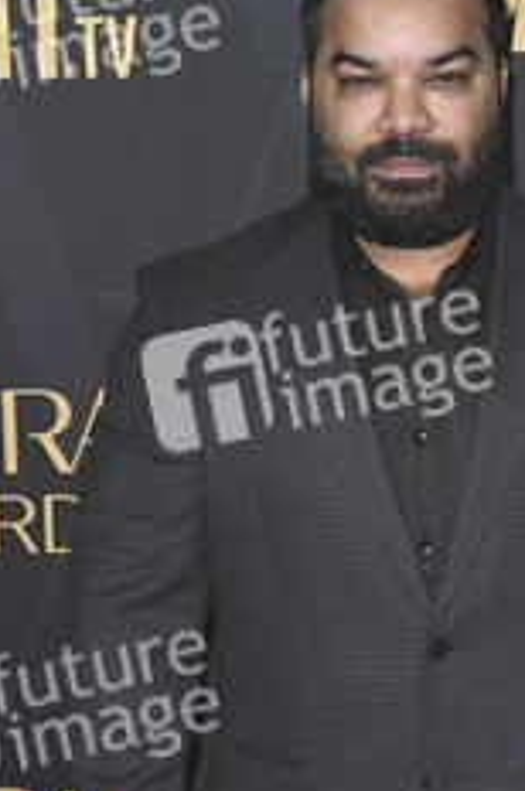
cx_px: 416
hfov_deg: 14.3
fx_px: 2084
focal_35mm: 95
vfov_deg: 21.4
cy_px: 542
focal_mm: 55
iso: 2000
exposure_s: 1/320
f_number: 5.6
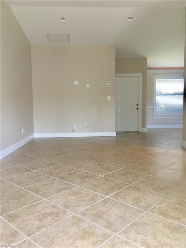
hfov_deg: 48.2
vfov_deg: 61.7
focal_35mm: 29
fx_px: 208
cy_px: 124
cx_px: 93
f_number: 2.2
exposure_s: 1/15
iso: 32
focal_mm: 4.15
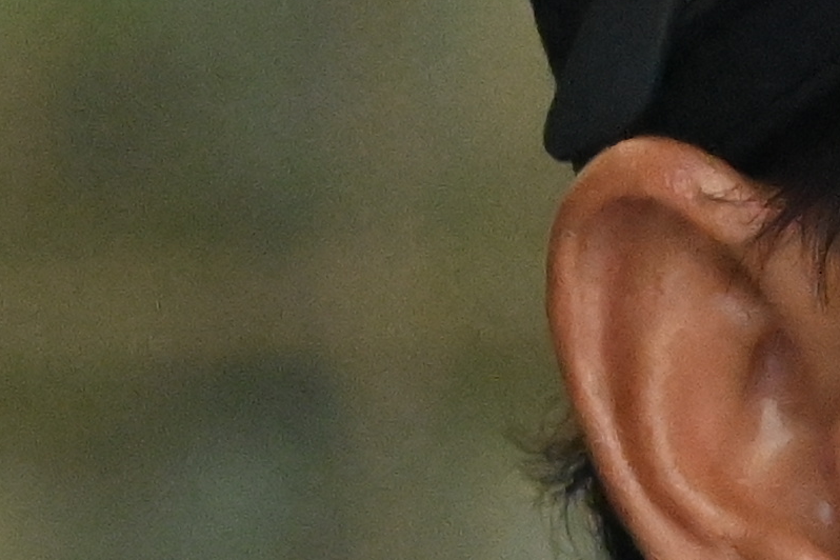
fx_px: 61012
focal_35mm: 2615
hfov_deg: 0.8
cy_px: 684
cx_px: 1004
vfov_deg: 0.5
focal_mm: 250
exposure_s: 1/1250
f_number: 6.3
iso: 8000
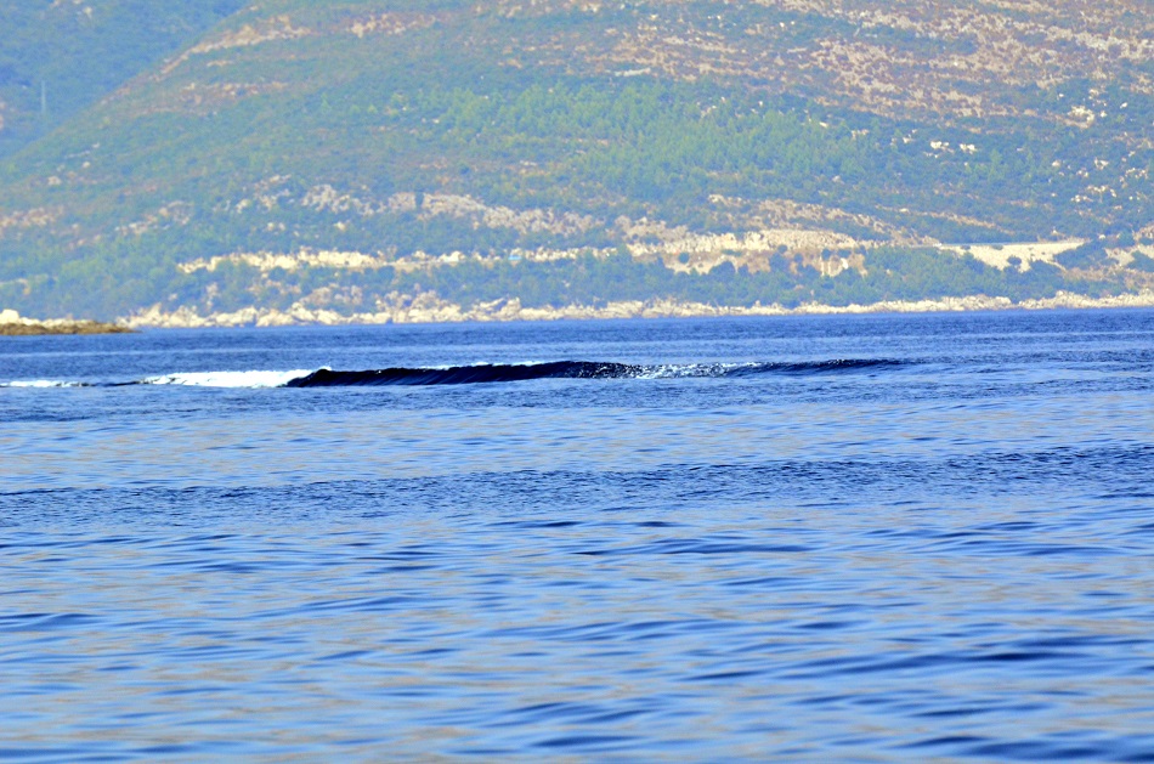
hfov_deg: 4.6
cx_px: 577
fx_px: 14394
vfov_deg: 3.0
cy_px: 382
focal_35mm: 450
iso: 640
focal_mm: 300
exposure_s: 1/1250
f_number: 9
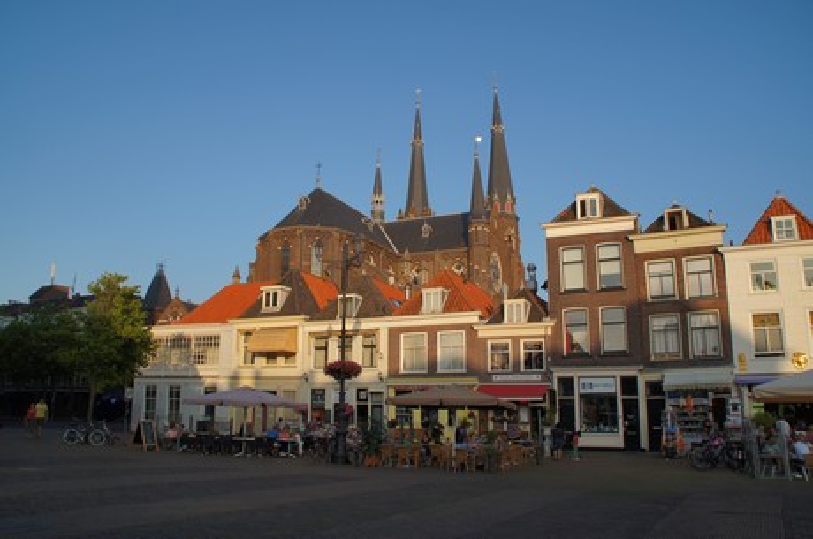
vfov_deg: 47.8
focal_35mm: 27
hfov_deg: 67.5
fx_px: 609
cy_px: 270
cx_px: 406
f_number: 7.1
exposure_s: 1/160
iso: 100
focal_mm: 18
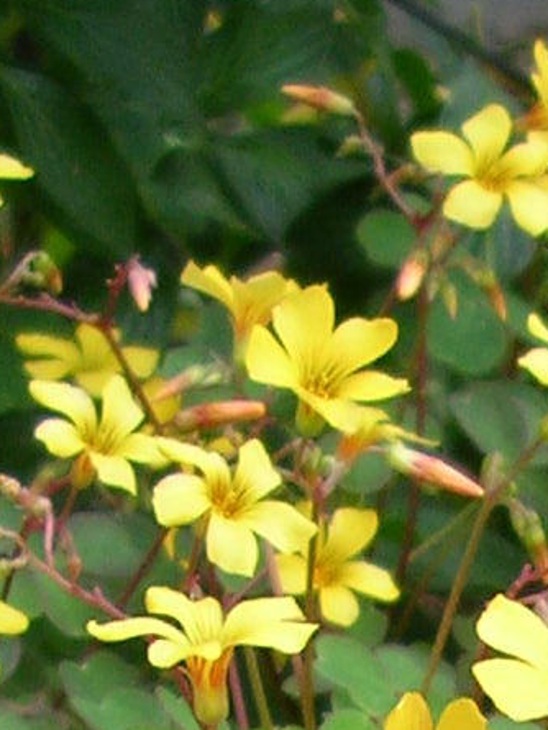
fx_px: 3692
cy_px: 1642
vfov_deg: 10.1
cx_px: 783
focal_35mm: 175
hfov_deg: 8.3
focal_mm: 5.8
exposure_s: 1/140
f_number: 2.8
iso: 50
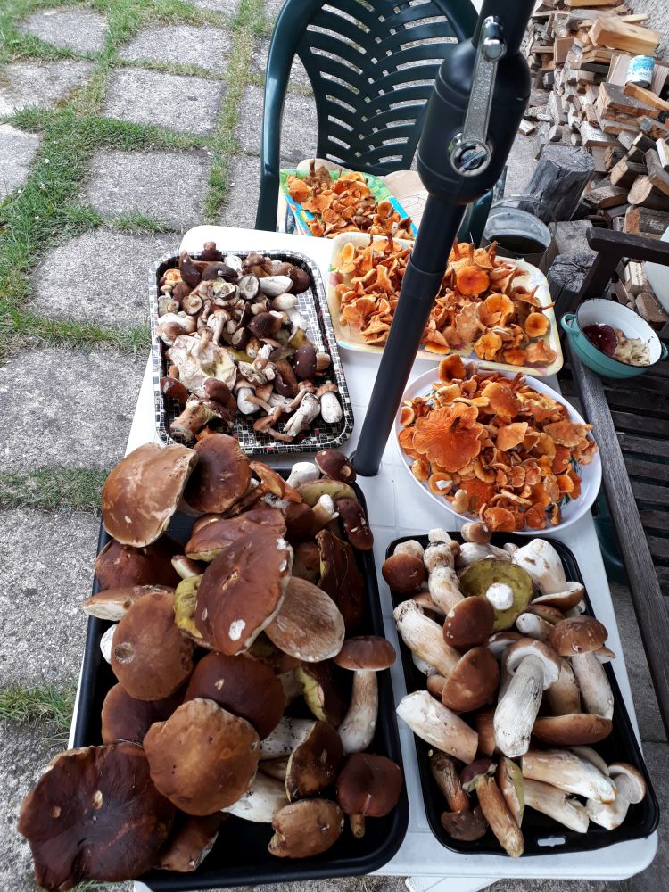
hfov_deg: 51.4
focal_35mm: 27
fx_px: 696
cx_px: 334
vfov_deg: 65.3
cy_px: 446
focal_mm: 3.6
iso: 40
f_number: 1.9
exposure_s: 1/103
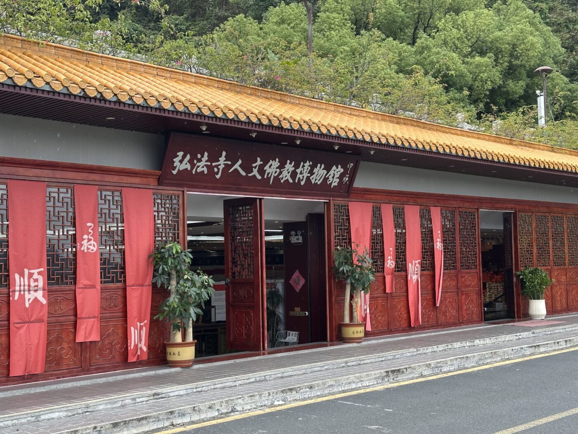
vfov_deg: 30.3
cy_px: 217
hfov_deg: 39.7
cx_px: 289
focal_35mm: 48
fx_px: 801
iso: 64
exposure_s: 1/919
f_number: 1.78
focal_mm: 6.86
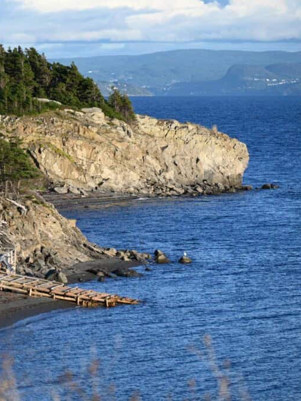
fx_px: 2851
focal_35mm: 246
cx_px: 43
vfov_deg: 8.0
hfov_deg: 6.0
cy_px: 201
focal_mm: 170
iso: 110
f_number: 6.3
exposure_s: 1/200
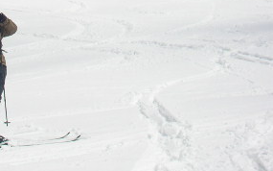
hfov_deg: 23.0
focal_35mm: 88
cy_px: 16
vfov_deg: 14.7
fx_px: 655
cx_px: 30
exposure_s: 1/2000
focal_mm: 5.7
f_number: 6.9
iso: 64
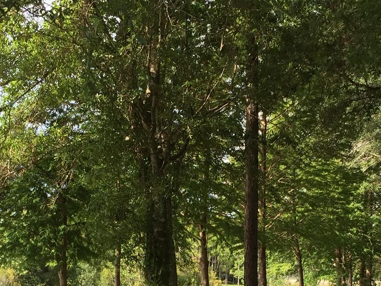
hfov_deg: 25.3
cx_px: 193
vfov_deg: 18.3
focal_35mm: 77
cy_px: 329
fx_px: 847
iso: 32
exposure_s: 1/439
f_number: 2.2
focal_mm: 4.15
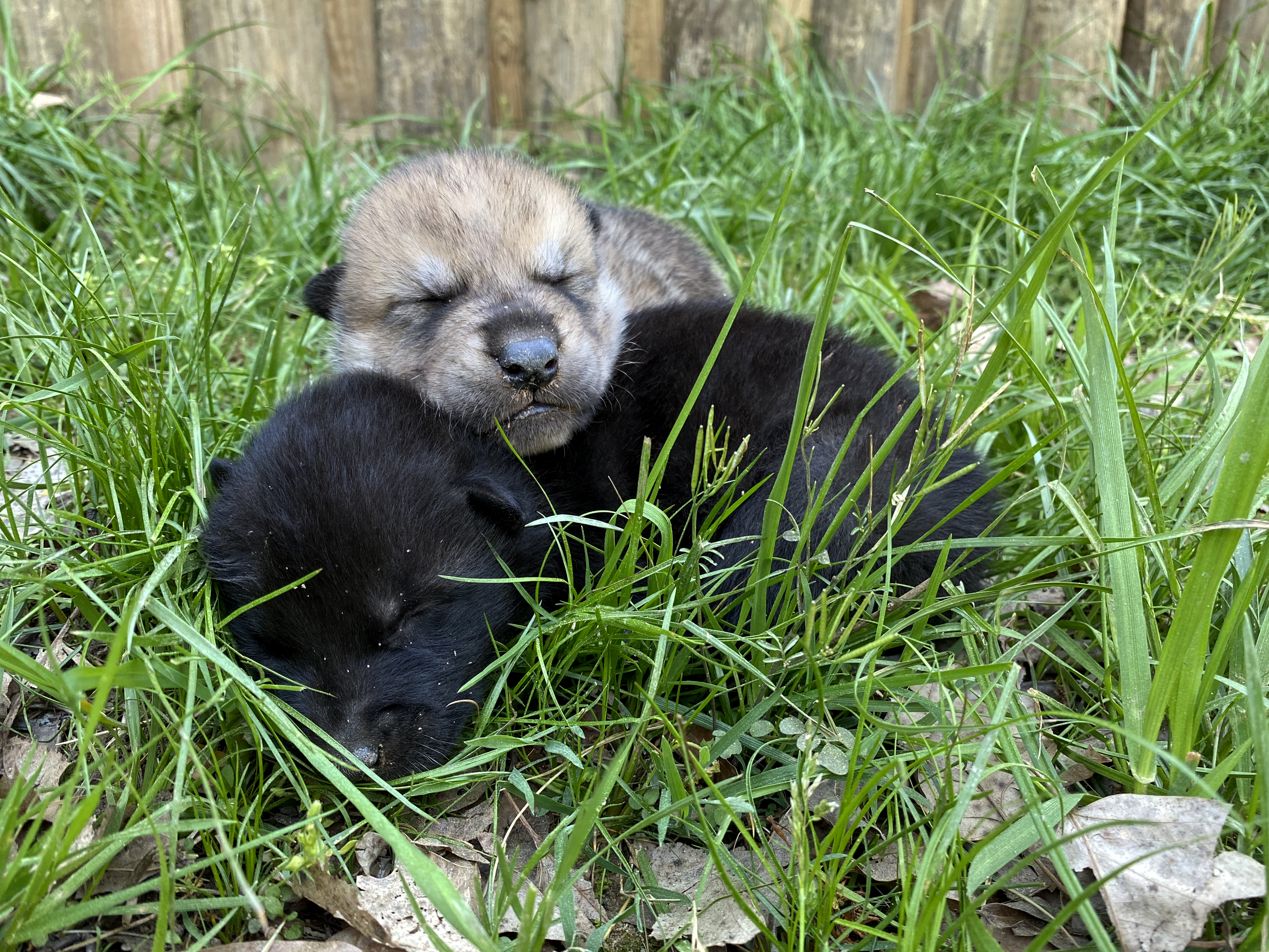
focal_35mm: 26
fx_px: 953
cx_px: 634
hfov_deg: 67.3
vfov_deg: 53.1
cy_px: 476
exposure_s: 1/121
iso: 100
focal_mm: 4.25
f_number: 1.8
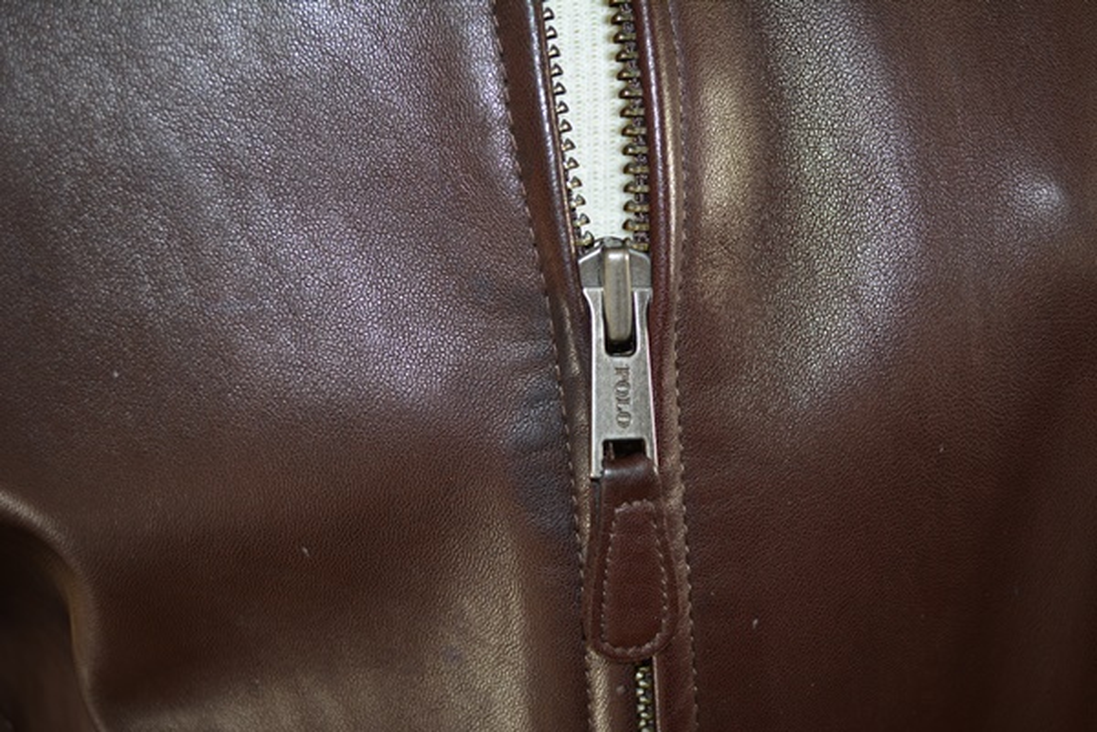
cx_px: 548
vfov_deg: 28.1
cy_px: 366
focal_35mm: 48
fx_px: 1463
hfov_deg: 41.1
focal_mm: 32
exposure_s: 1/60
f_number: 4.8
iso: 400
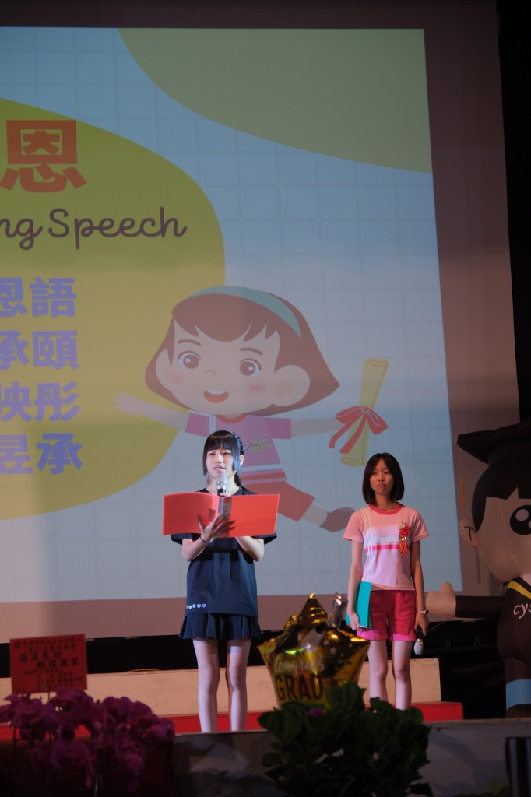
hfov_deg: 16.4
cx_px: 266
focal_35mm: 83
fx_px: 1837
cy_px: 398
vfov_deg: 24.5
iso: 500
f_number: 2.8
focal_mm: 55
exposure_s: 1/60
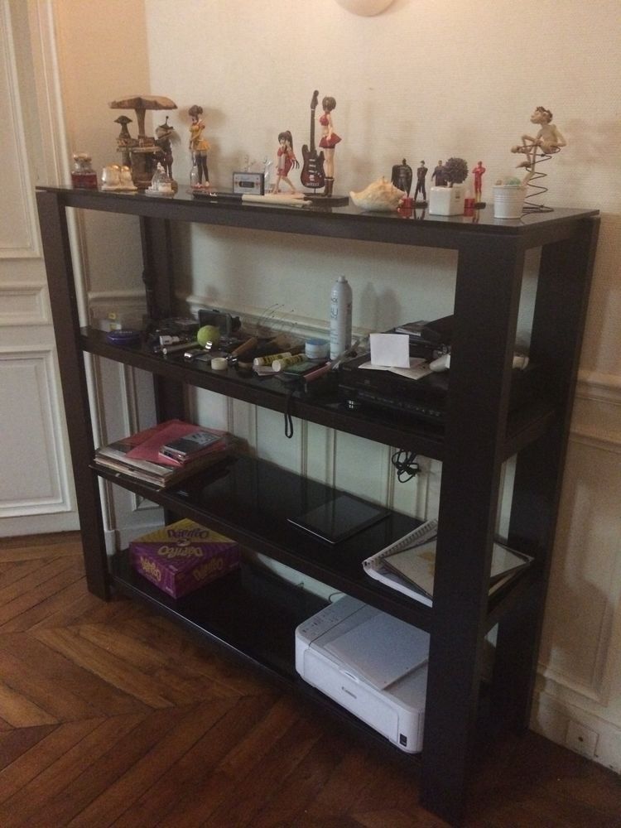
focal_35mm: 29
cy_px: 414
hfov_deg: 48.2
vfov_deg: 61.7
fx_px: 694
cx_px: 310
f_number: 2.2
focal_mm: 4.15
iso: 500
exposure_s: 1/17
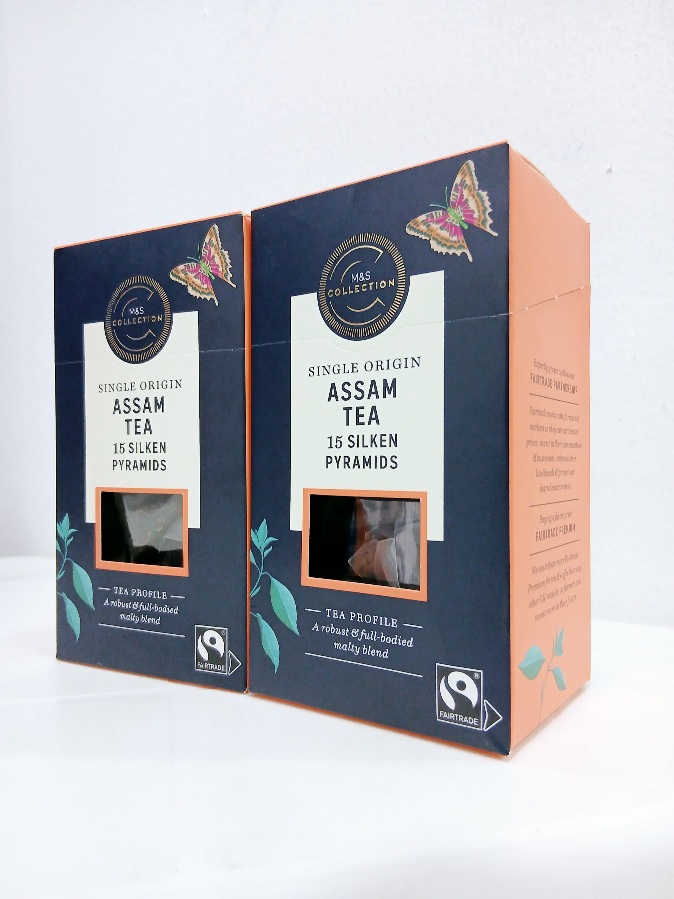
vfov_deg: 67.3
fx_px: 675
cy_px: 450
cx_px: 337
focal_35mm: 26
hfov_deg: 53.1
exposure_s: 1/50.3
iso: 200
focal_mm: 3.98
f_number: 1.8
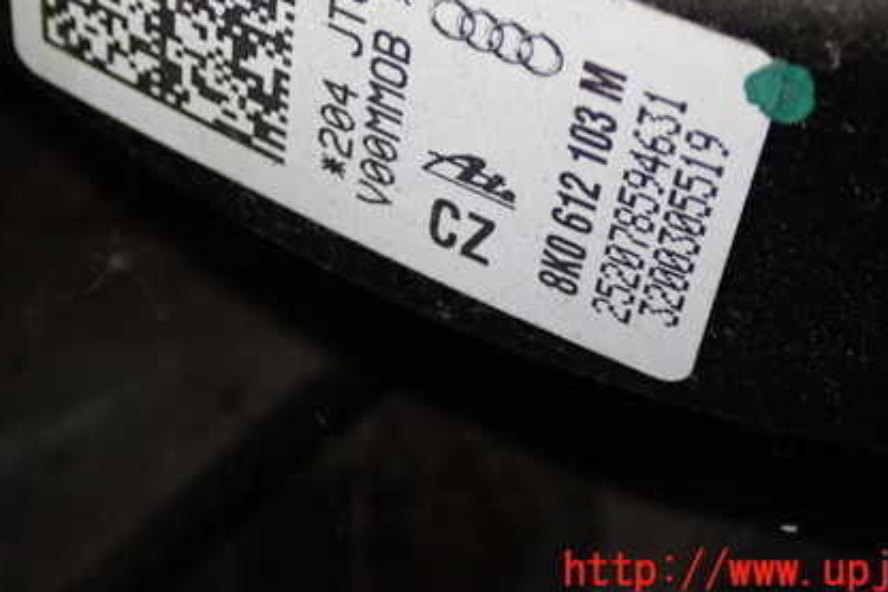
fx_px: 1849
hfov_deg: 27.0
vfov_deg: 18.0
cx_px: 406
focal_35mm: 75
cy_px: 118
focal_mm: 9.01
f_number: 3.2
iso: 250
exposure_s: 1/50
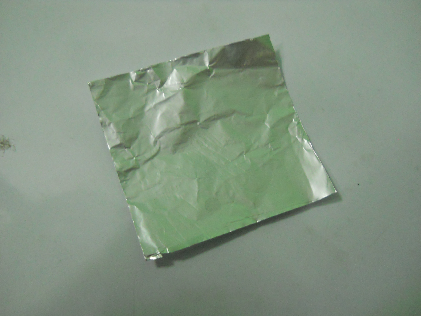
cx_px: 210
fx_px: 499
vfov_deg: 35.1
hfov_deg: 45.8
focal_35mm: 41
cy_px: 158
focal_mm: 6.72
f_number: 3.1
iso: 400
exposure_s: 1/15
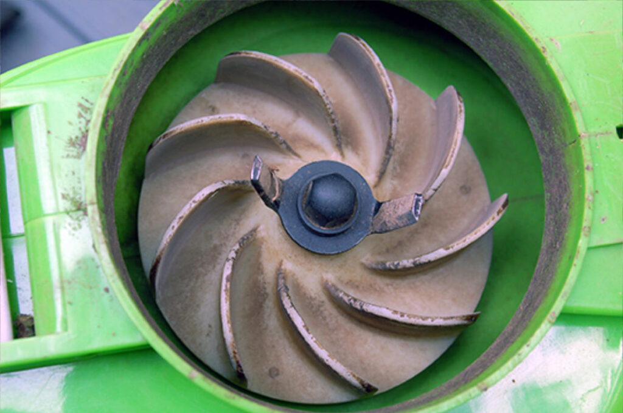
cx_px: 312
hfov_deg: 42.4
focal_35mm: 46
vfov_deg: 28.8
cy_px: 206
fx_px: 803
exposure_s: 1/160
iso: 200
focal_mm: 31
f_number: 6.3
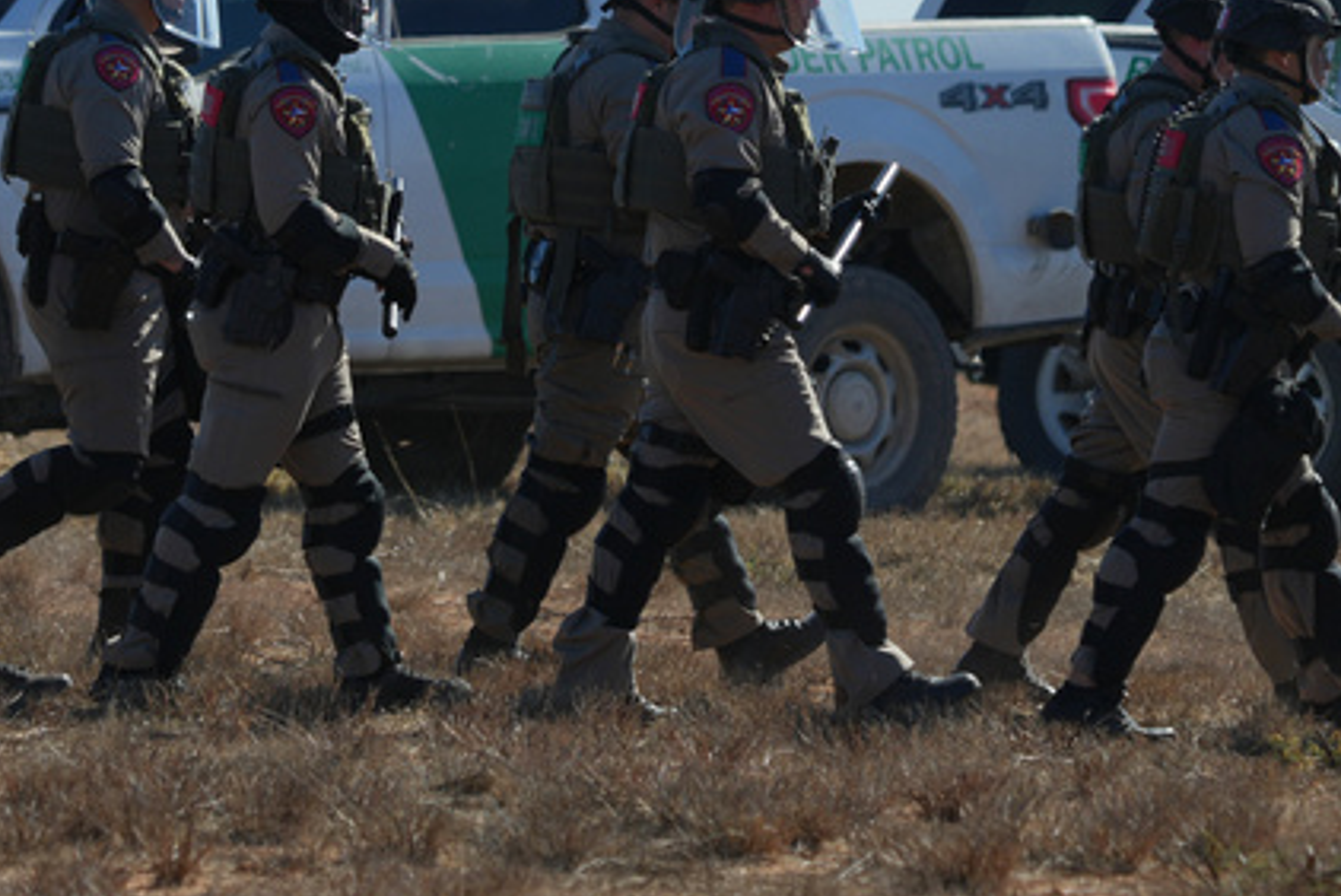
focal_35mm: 742
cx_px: 353
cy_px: 148
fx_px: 27658
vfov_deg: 1.9
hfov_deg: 2.8
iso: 160
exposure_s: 1/1250
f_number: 6.3
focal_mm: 306
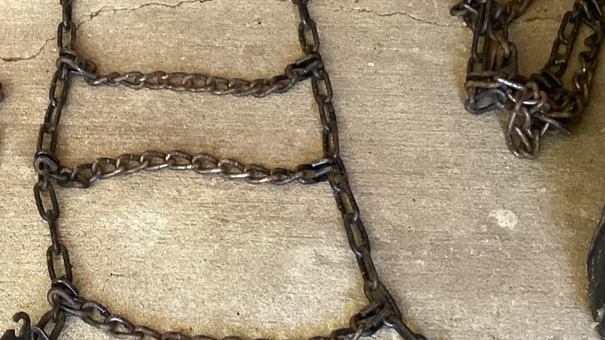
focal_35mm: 75
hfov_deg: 26.4
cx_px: -30
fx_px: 1203
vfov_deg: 15.9
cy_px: 23
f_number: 2.4
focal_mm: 3.3
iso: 200
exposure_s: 1/50
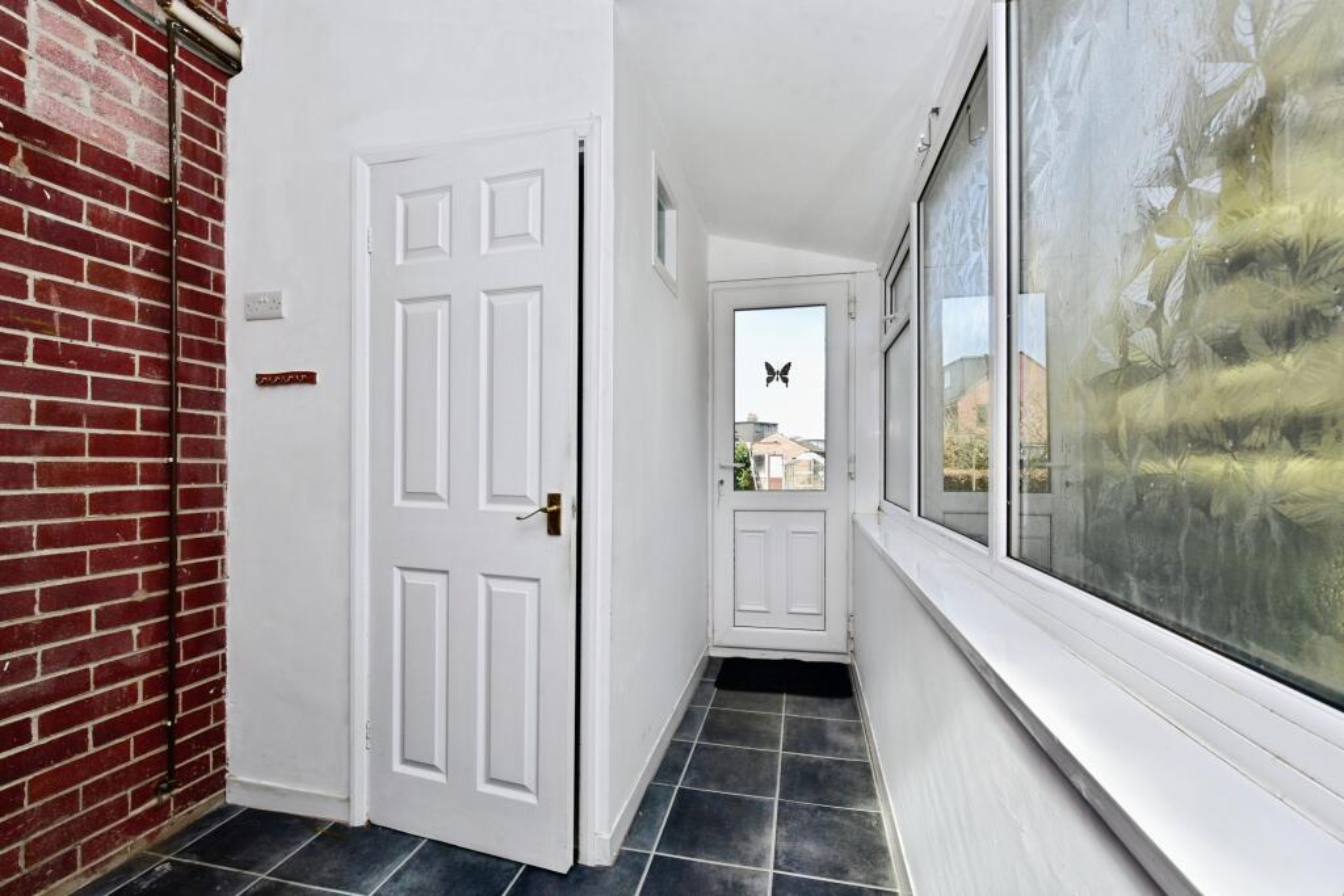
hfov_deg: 104.2
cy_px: 448
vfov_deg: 81.2
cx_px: 672
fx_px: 523
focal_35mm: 14
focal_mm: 14
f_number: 11
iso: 400
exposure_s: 1/250
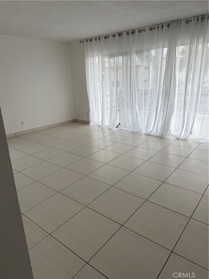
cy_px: 140
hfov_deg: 56.8
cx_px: 104
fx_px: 193
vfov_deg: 71.6
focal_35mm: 24
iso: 80
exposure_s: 1/637
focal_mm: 6.76
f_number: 1.78
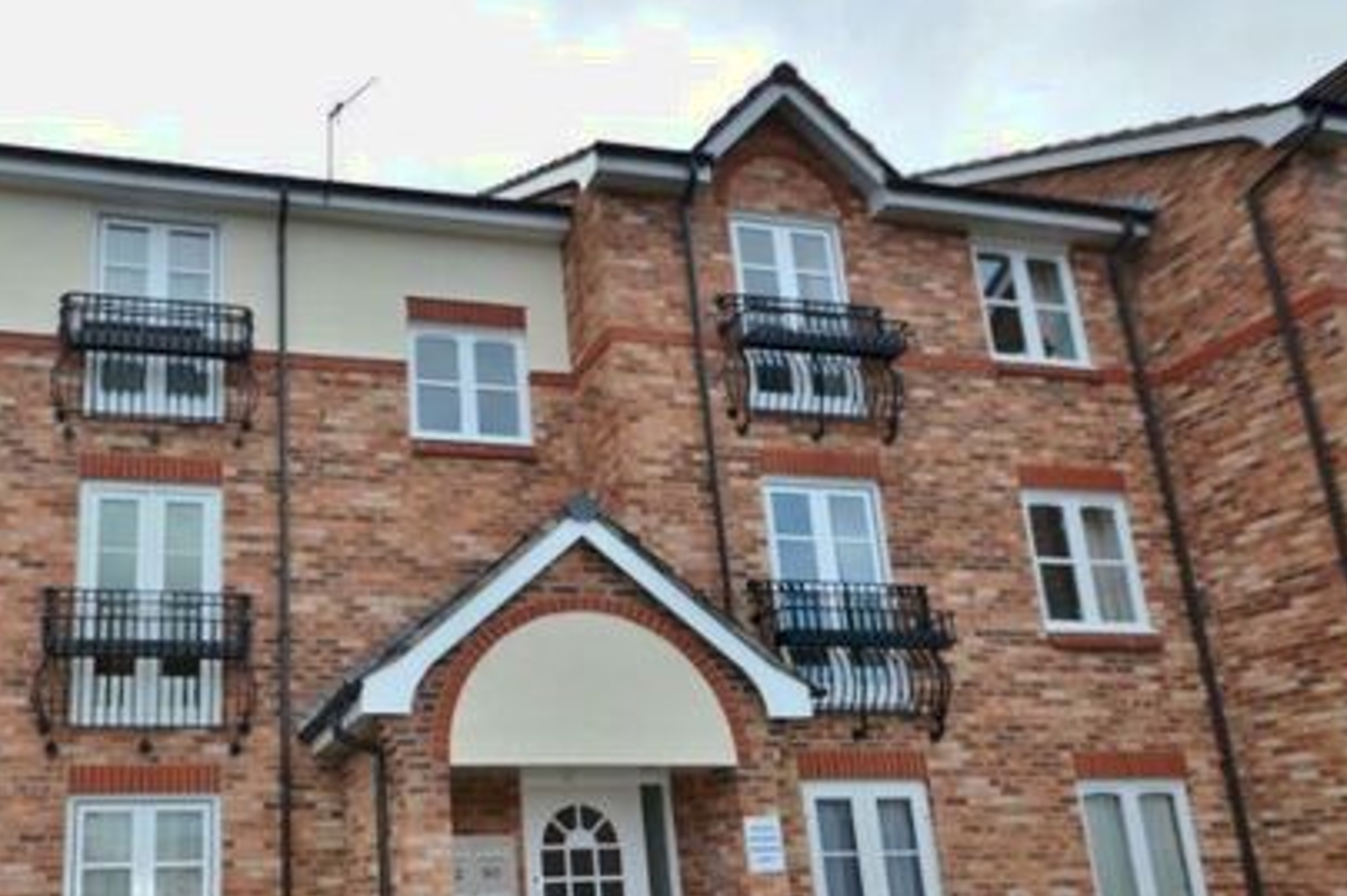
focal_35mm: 26
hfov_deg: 65.8
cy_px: 615
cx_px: 363
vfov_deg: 48.5
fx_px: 972
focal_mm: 10
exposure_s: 1/200
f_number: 5.6
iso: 100
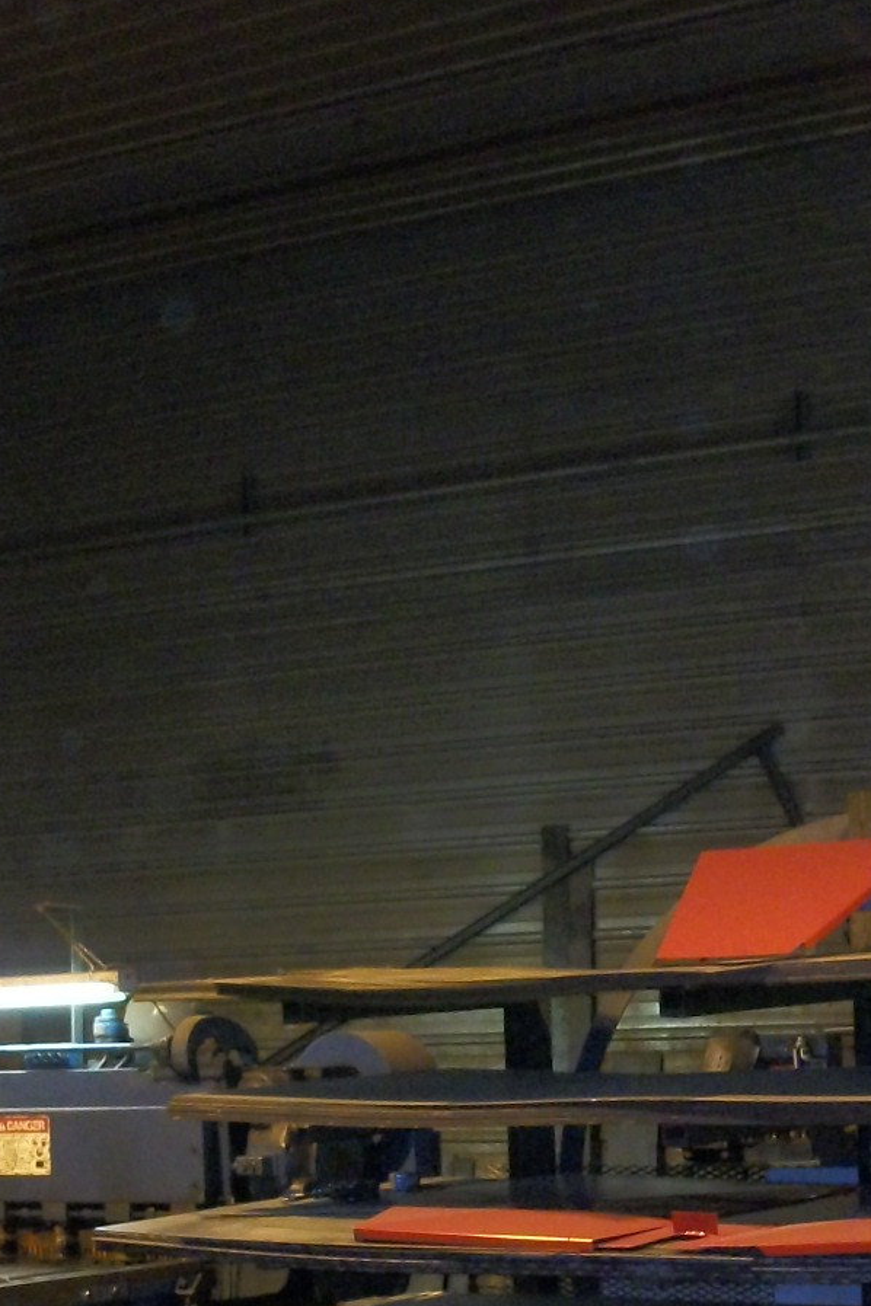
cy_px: 1075
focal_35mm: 76
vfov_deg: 26.1
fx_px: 2758
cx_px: 559
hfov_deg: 17.9
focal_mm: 5.7
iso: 250
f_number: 2.9
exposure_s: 1/30
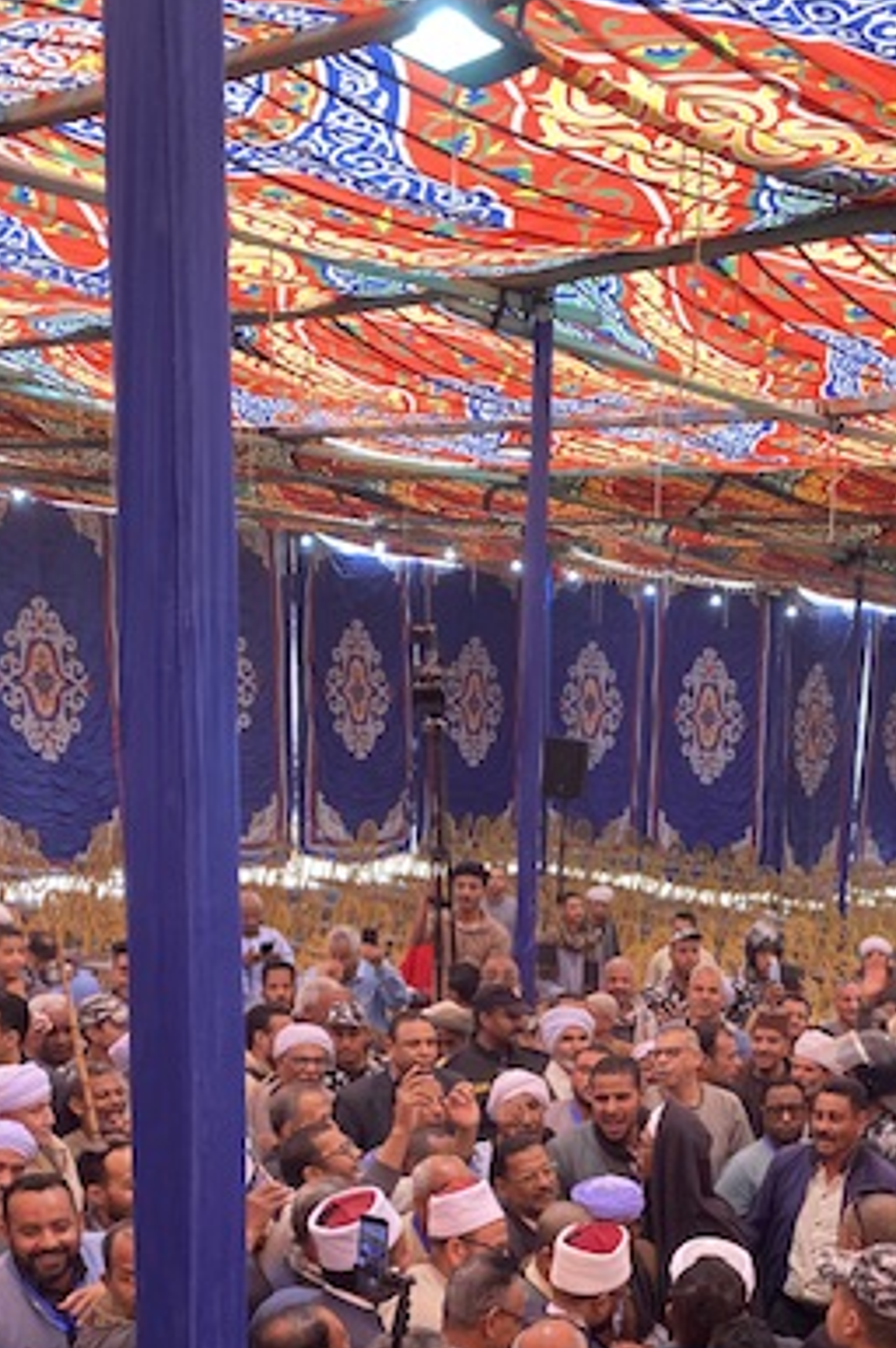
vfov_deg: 41.4
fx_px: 1683
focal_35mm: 45
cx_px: 728
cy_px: 1113
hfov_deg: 29.1
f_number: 1.8
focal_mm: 4.25
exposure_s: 1/79
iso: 125
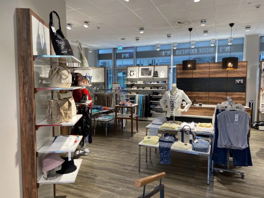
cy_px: 99
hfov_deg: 67.3
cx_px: 132
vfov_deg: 53.1
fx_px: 198
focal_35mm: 26
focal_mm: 4.25
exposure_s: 1/100
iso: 80
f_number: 1.8
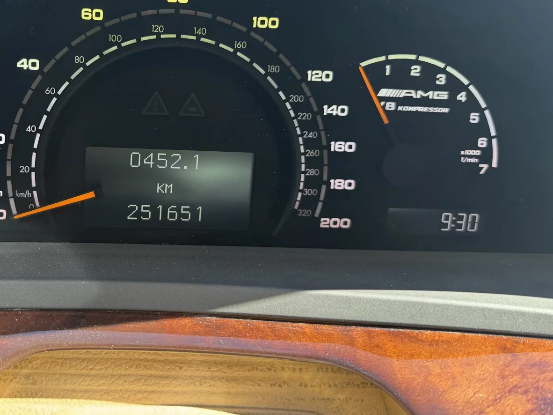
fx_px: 623
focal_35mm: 39
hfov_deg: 46.4
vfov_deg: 36.5
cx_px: 147
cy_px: 148
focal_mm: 6.76
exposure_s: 1/121
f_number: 1.78
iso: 80
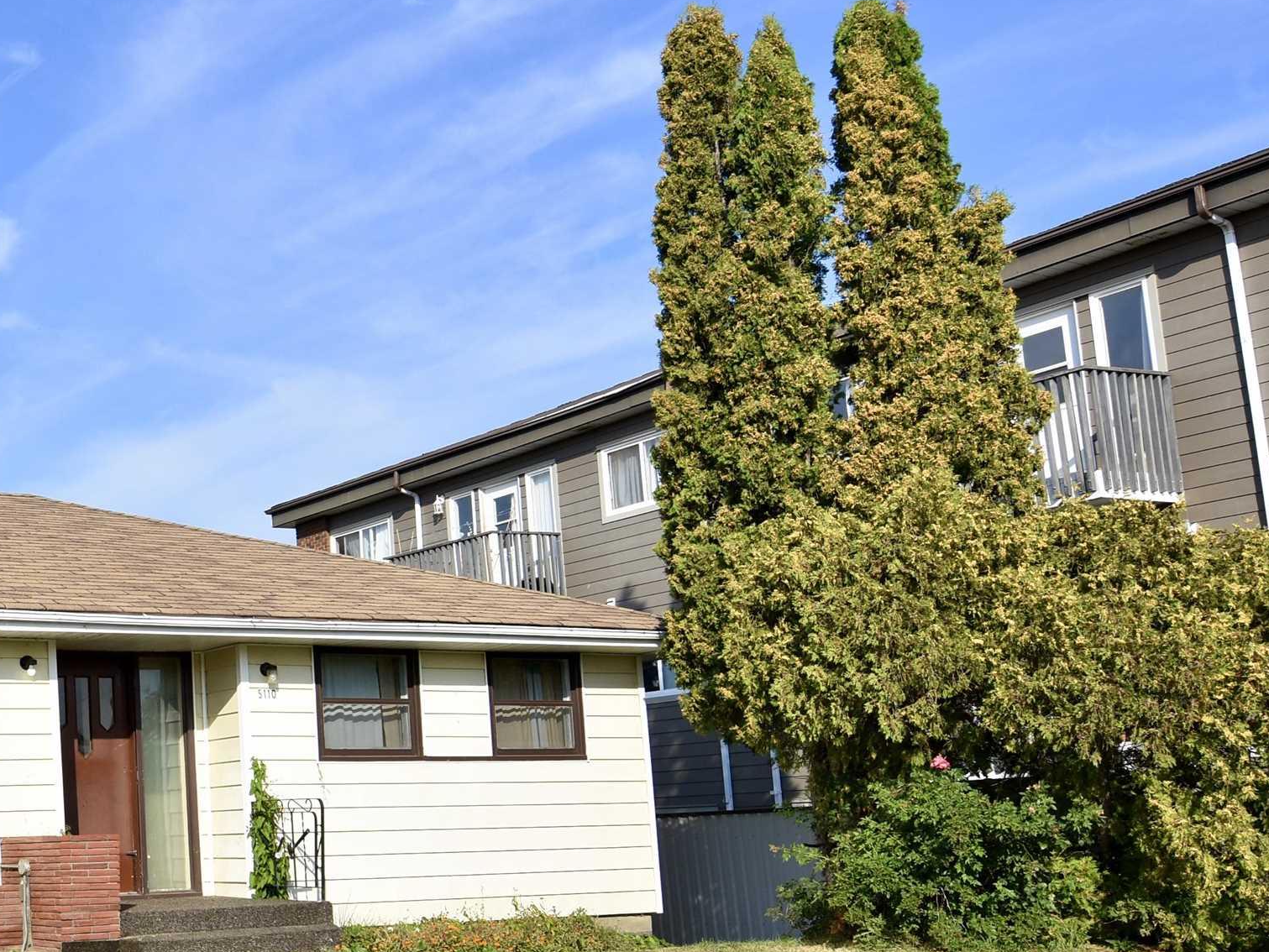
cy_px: 606
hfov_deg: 38.1
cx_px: -11
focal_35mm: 44
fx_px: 1613
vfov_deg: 32.7
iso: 180
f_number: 8
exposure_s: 1/500
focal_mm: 15
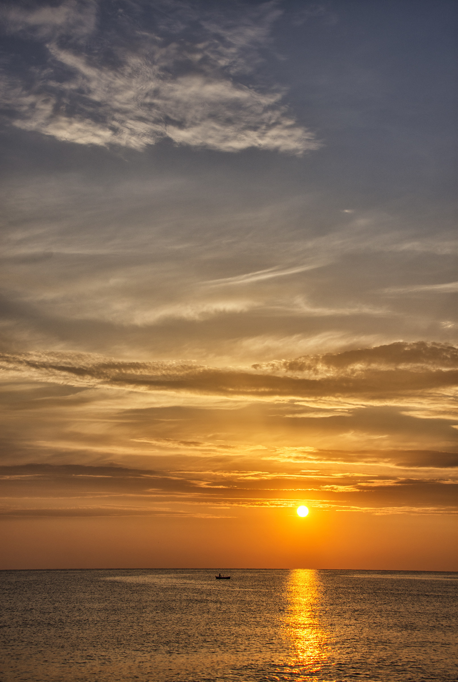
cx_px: 229
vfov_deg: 35.0
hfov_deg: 23.9
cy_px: 341
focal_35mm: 57
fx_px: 1082
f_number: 8
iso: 100
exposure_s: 1/400
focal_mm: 38
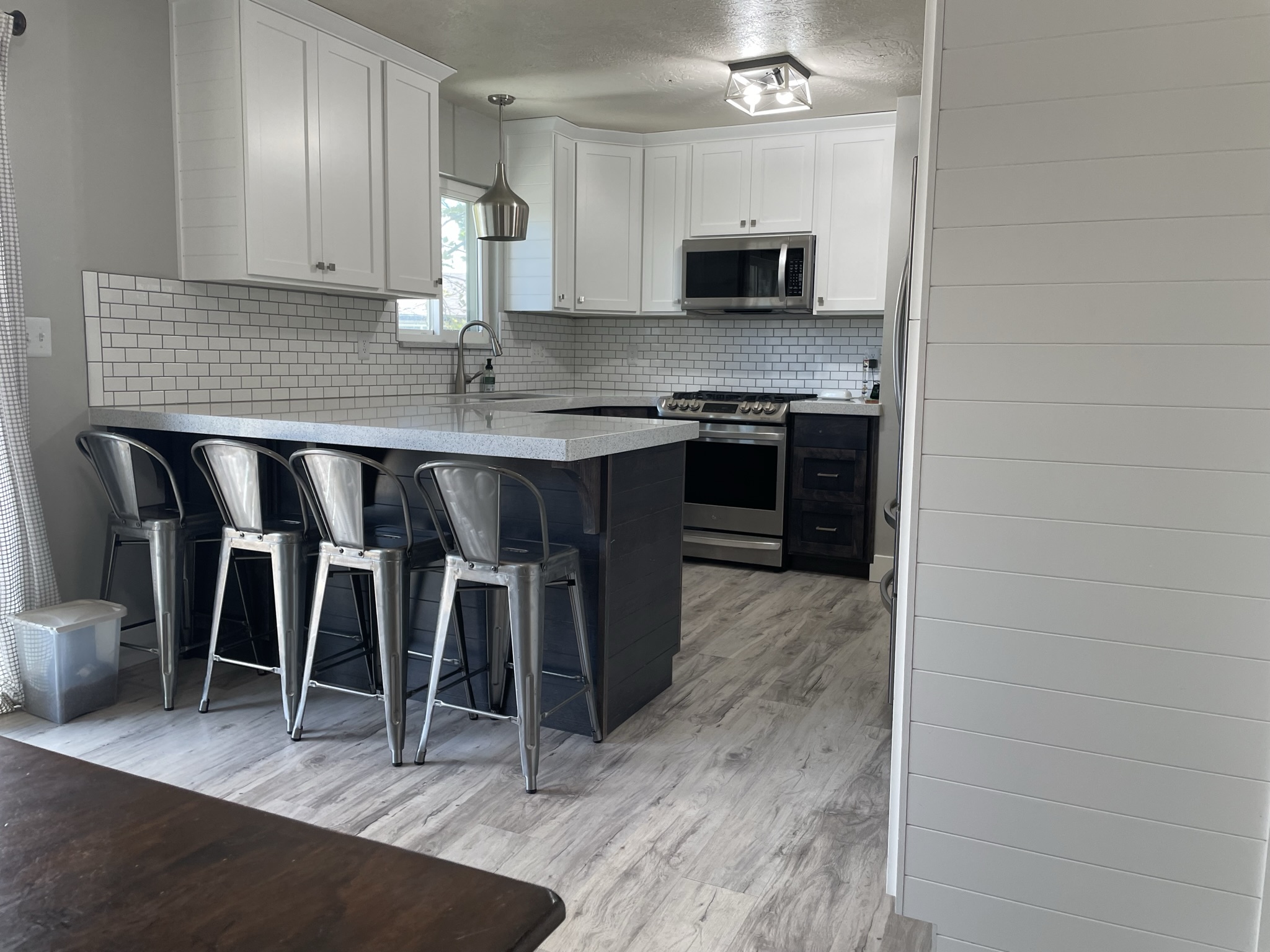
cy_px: 476
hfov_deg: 67.3
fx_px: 954
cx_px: 635
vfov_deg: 53.1
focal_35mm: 26
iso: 80
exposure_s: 1/120
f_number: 1.6
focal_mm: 4.2
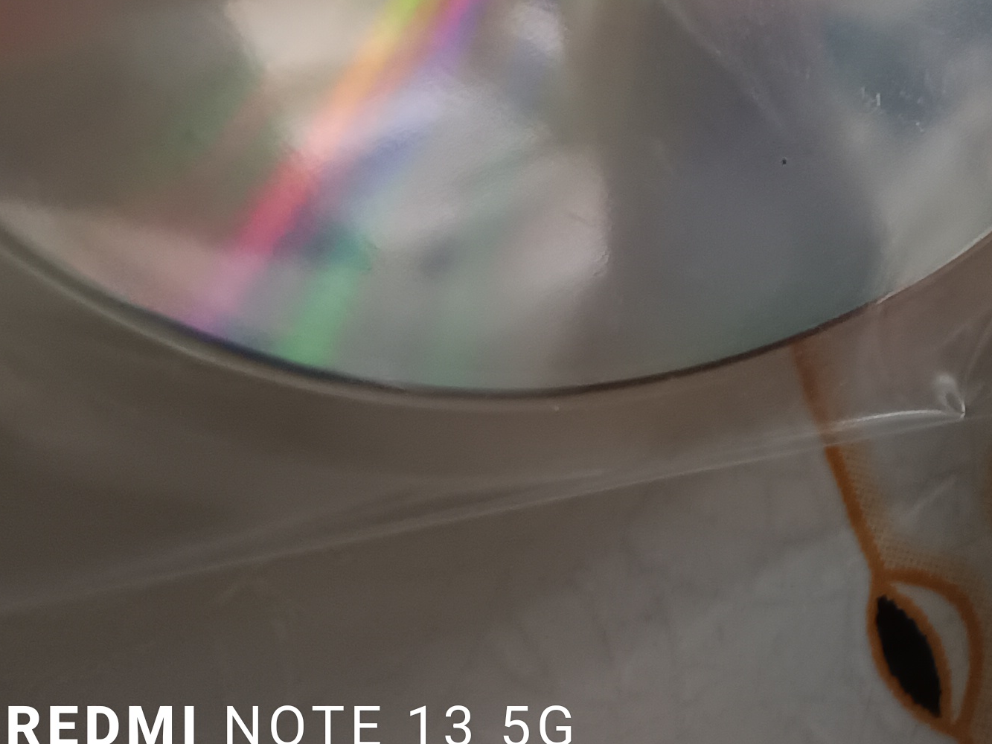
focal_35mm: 72
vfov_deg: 18.7
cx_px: 1395
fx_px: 2064
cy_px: -275
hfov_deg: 23.0
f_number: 1.7
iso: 652
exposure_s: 1/50
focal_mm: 5.31
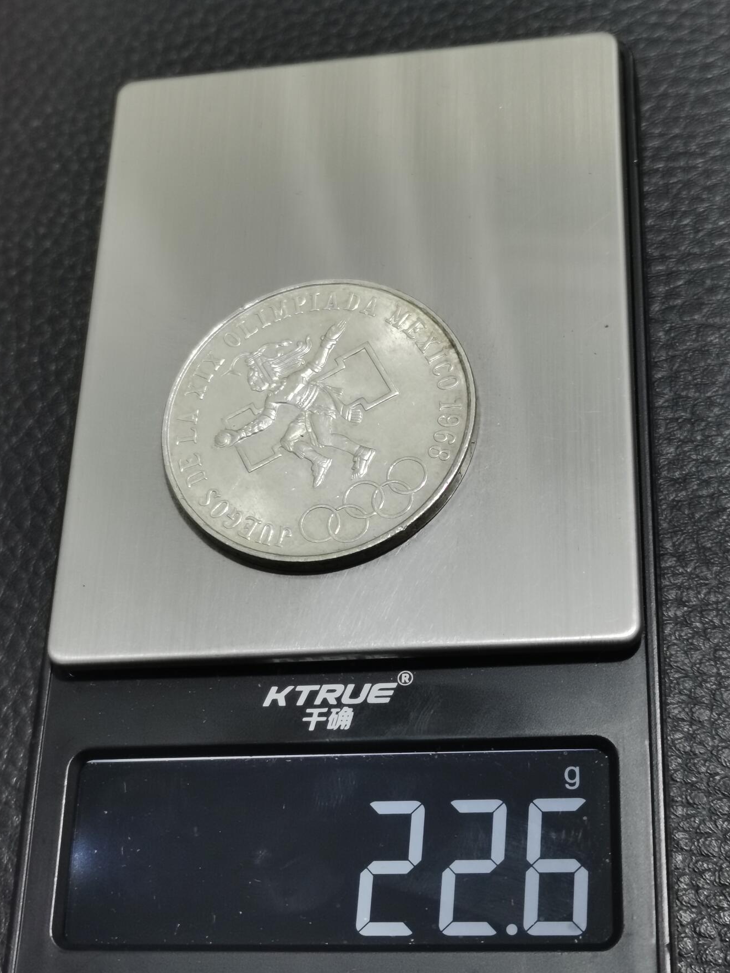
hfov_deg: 25.2
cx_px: 365
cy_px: 483
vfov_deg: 33.2
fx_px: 1631
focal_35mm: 58
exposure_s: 1/100
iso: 100
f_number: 1.8
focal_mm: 5.58
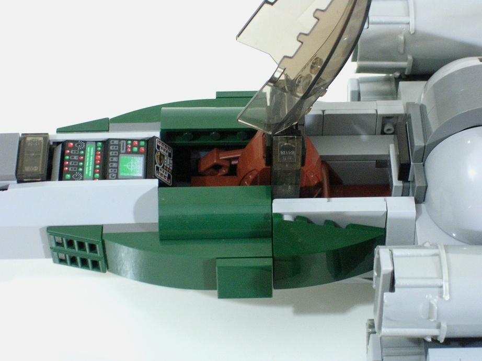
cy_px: 180
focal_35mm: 115
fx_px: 1601
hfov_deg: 17.1
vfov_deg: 12.9
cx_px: 241
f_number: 4.9
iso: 200
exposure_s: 1/3.1
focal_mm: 17.4
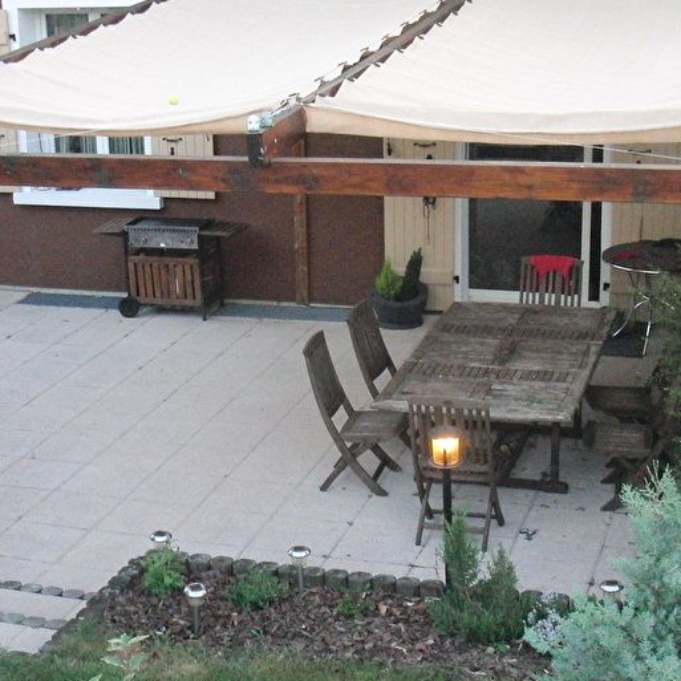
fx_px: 1491
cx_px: 285
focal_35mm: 67
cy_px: 369
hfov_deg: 25.7
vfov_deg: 25.7
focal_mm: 6.66
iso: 500
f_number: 3.9
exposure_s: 1/80
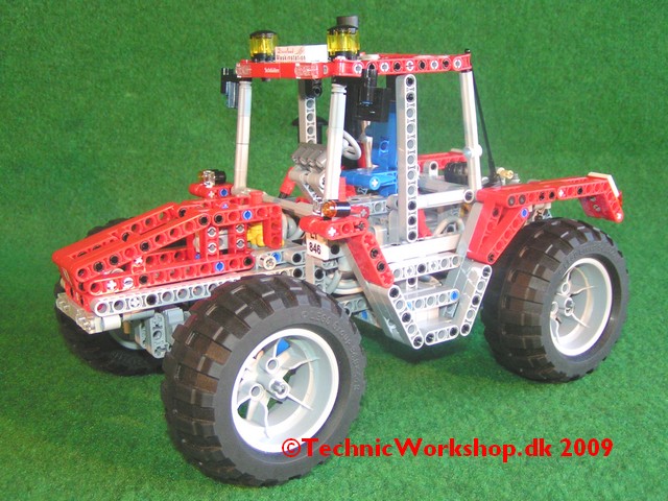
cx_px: 334
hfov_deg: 49.0
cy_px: 250
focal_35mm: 38
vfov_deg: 37.7
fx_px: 733
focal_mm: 5.8
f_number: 2.8
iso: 200
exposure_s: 1/40
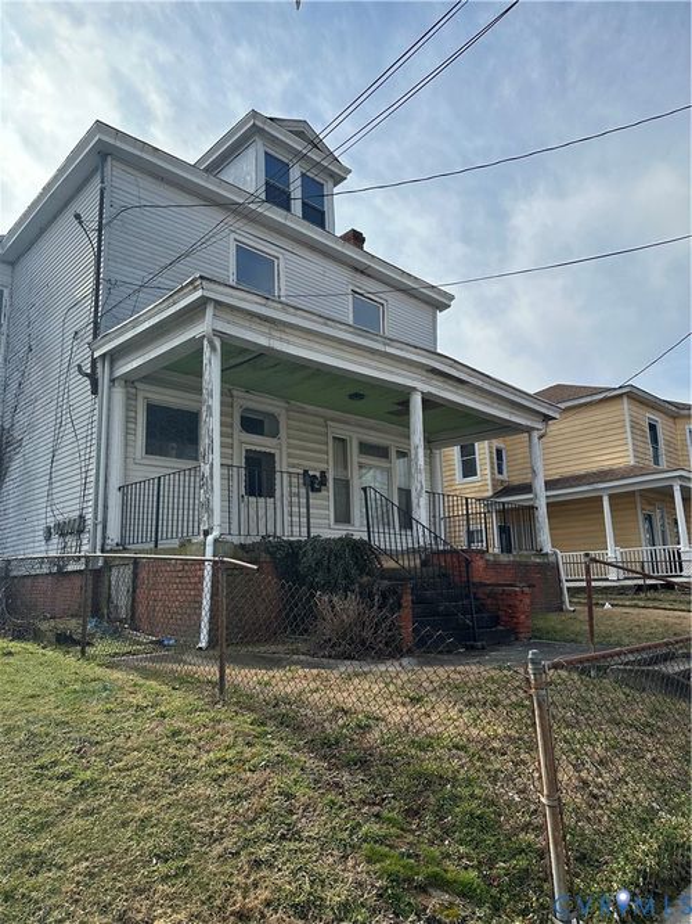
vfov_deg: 71.6
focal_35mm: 24
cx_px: 346
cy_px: 462
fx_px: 640
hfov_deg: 56.8
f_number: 1.78
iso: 80
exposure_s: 1/6623
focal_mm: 6.86
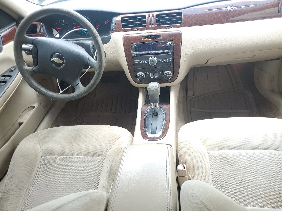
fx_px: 228
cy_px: 103
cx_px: 145
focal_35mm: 28
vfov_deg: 49.7
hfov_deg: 63.4
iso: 51
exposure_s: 1/120
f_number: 1.5
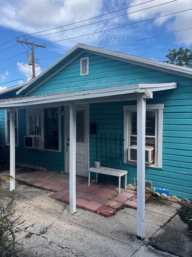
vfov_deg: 67.3
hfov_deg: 53.0
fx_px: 192
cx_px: 96
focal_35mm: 26
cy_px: 128
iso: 50
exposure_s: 1/1355
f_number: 1.6
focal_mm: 5.1
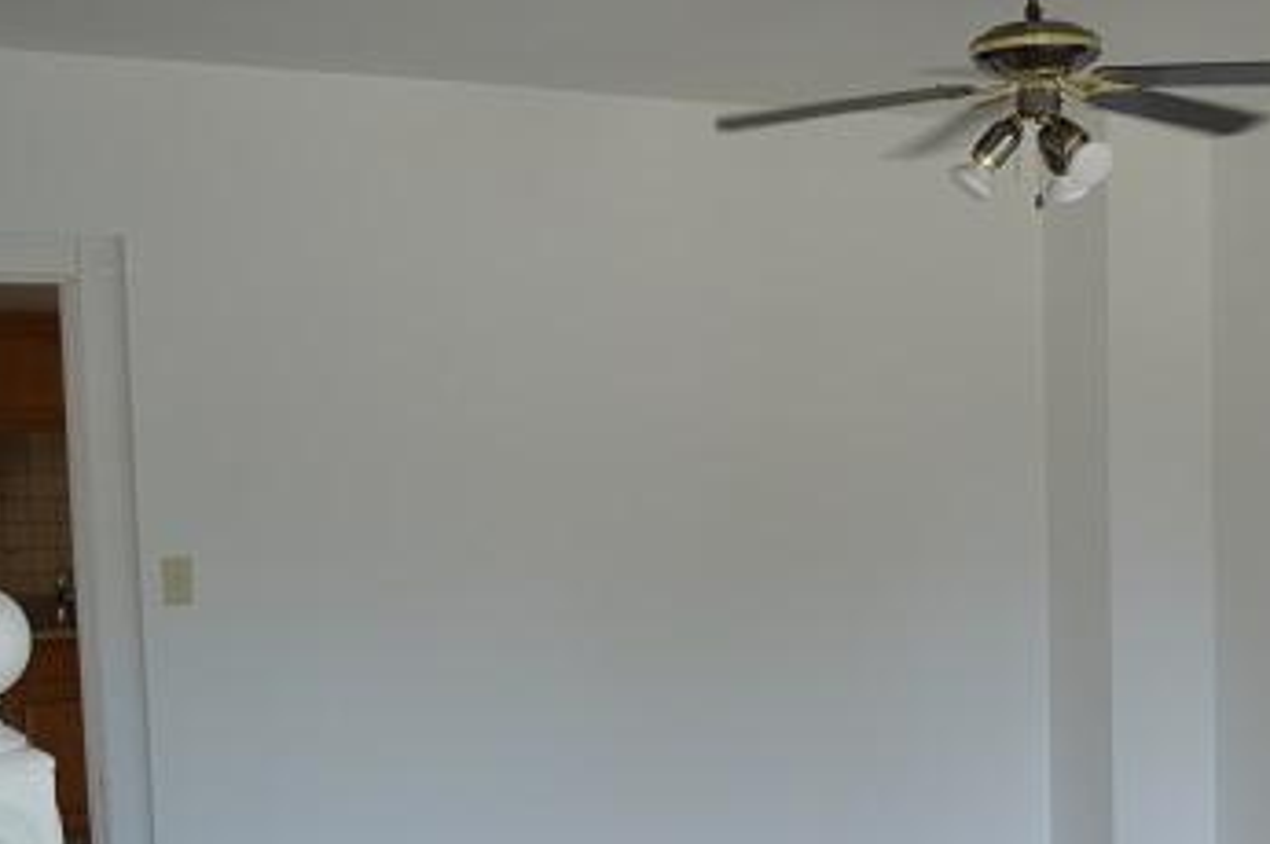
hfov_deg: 29.4
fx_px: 2326
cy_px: 661
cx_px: 1118
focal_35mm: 66
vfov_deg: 20.4
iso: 125
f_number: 3.8
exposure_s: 1/30
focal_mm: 22
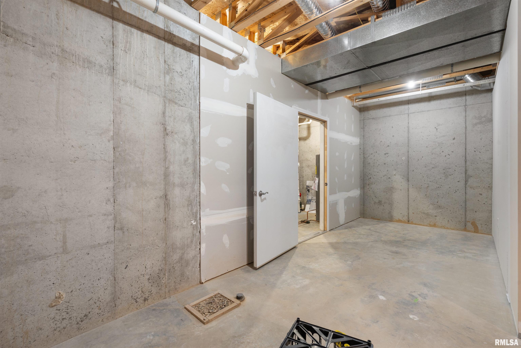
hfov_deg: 96.7
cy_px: 174
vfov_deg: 73.7
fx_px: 232
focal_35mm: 16
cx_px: 260
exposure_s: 1/15
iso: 400
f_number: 9
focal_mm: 16
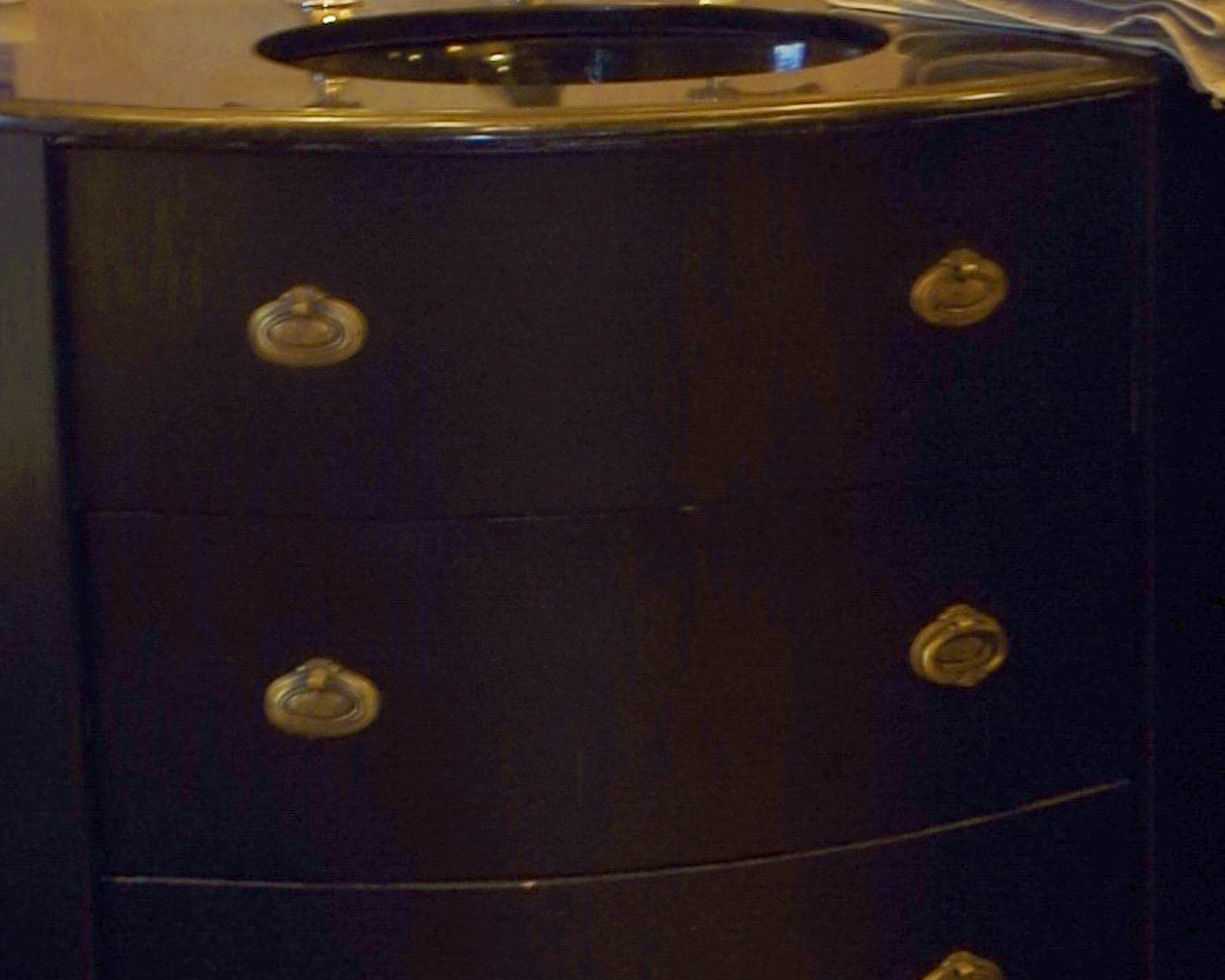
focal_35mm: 125
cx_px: 1579
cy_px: 332
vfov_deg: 12.3
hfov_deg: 14.7
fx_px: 4532
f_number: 4.5
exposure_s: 1/15
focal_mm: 16
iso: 200
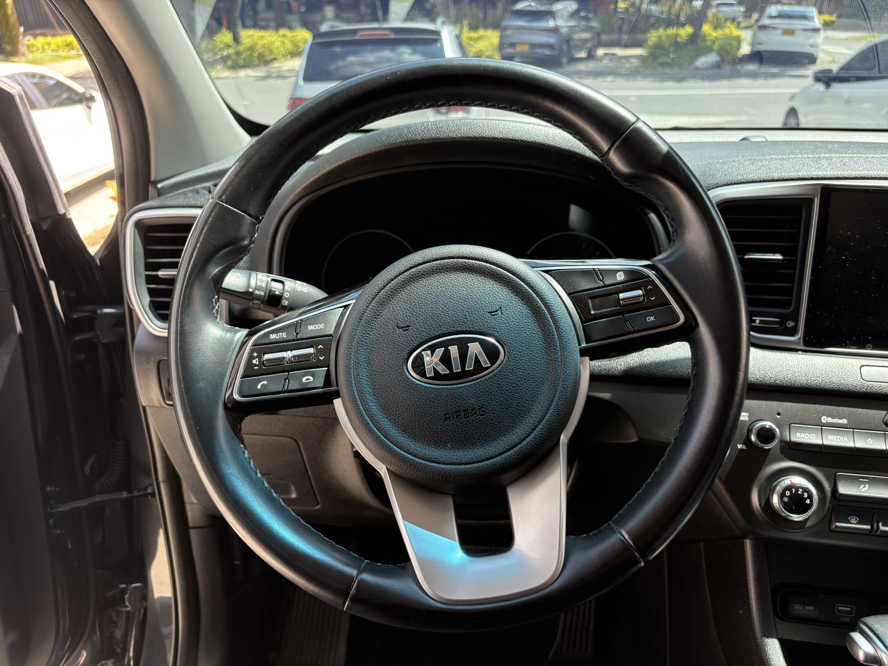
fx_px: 667
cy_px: 333
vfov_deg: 53.1
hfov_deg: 67.3
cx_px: 444
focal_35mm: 26
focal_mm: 5.96
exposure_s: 1/133
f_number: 1.6
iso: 80
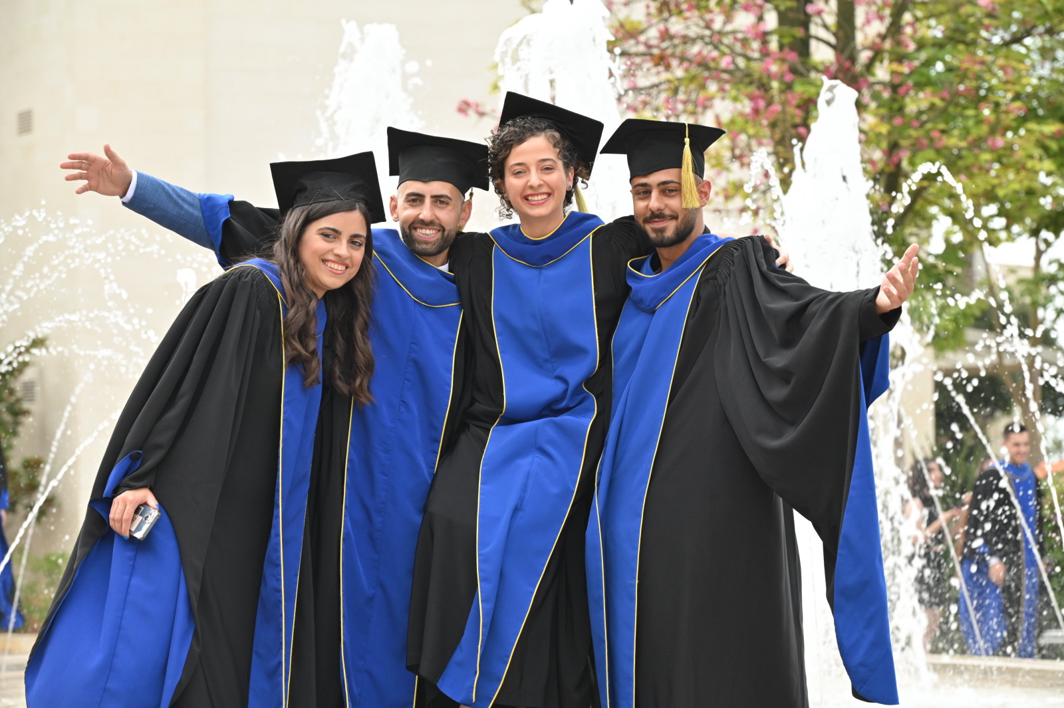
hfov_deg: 12.8
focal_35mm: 160
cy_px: 354
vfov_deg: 8.6
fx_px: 4726
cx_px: 532
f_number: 7.1
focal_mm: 160
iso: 320
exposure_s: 1/250
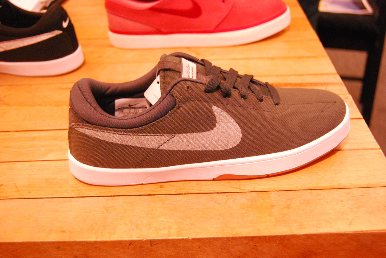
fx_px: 493
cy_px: 127
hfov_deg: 42.7
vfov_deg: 29.2
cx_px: 192
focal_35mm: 46
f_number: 4.2
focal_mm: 30
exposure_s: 1/60
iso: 1600
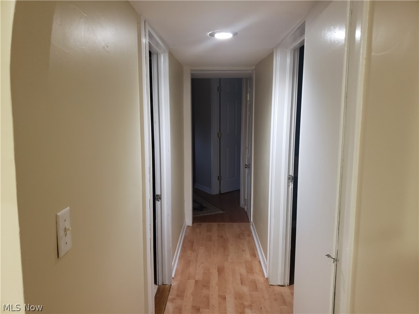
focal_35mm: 26
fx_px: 315
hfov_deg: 67.3
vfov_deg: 53.1
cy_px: 157
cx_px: 210
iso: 250
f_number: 1.5
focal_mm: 4.3
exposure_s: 1/17
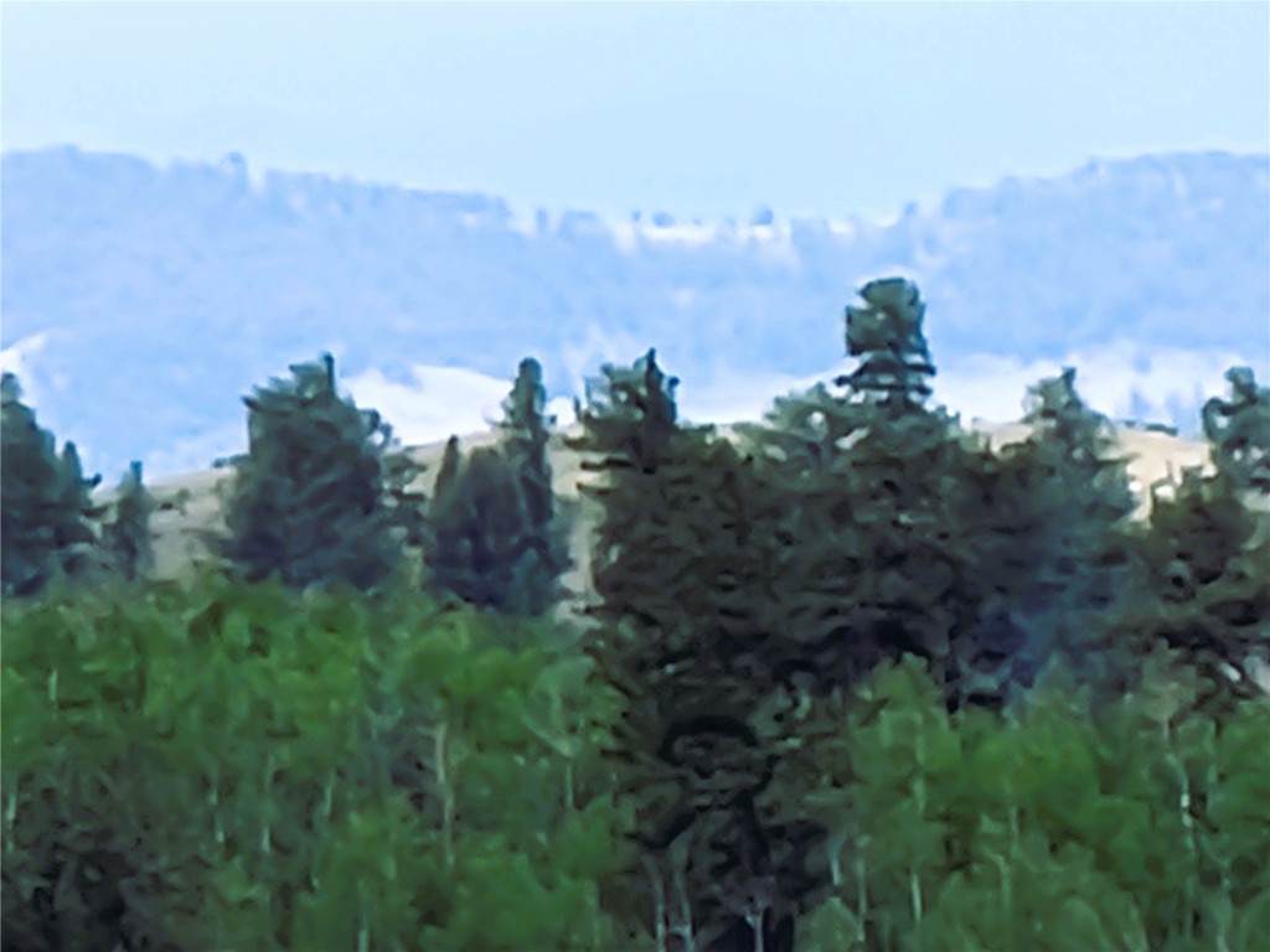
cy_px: 476
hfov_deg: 8.2
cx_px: 635
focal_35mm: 240
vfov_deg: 6.2
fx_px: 8805
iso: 50
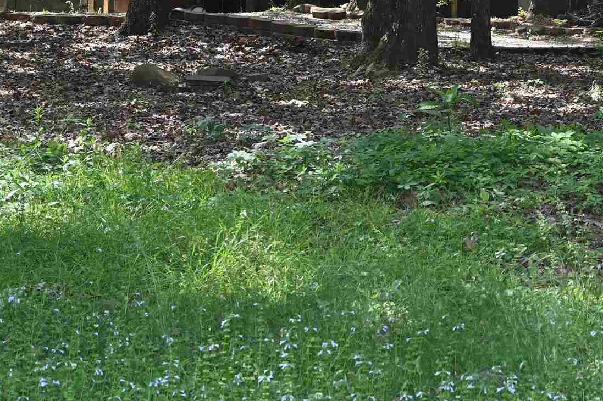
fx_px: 2109
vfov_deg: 10.7
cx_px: 602
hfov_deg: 16.0
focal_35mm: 126
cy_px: -53
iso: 160
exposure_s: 1/125
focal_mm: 45
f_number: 5.6
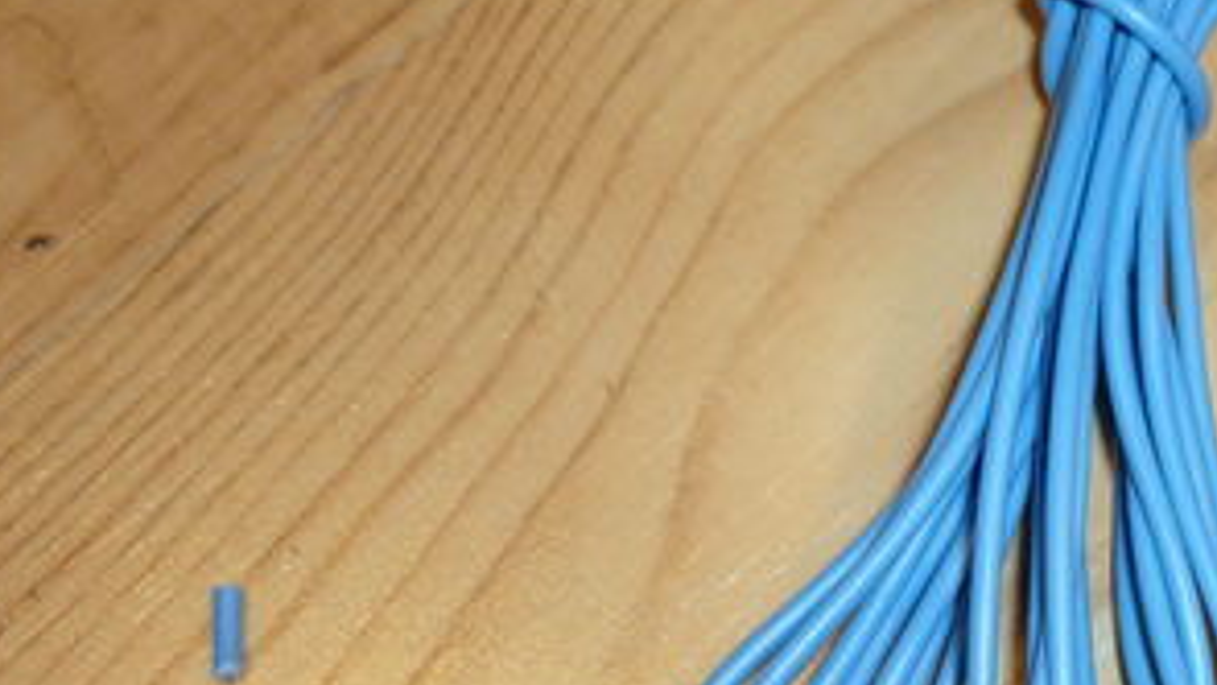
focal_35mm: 78
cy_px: 503
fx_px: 2517
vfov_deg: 15.4
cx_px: 1064
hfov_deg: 26.4
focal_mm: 5.5
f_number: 2.8
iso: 100
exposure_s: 1/30
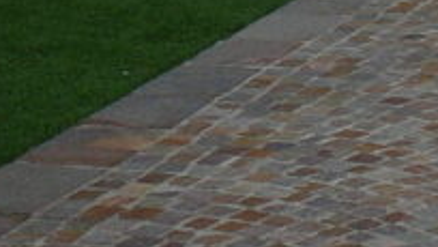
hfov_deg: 9.8
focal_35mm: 191
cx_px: 1074
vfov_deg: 5.9
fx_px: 2219
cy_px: -509
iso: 80
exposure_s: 1/500
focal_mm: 5.2
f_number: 2.8
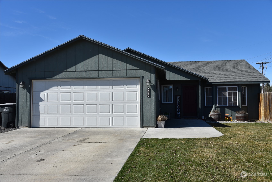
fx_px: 257
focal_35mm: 34
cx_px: 136
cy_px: 91
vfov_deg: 38.9
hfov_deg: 55.8
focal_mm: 34
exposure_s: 1/400
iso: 200
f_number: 10
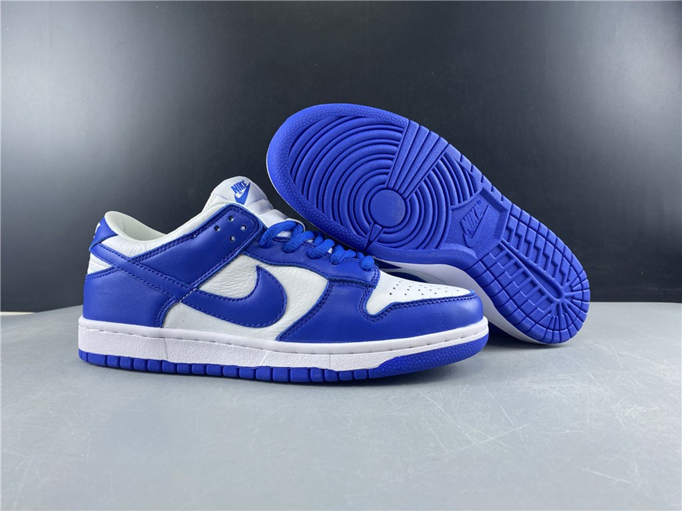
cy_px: 256
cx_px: 341
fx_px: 512
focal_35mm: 26
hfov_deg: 67.3
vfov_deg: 53.1
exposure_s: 1/100
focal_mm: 4.25
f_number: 1.8
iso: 100
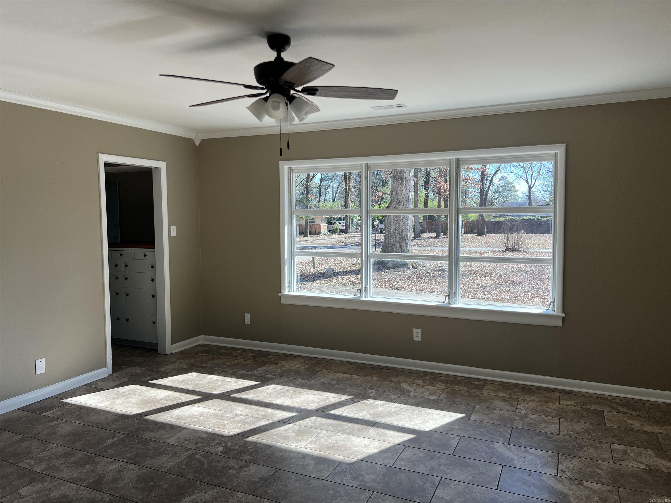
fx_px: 504
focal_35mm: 26
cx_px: 336
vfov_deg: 53.1
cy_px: 252
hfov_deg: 67.3
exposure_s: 1/493
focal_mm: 5.7
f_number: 1.5
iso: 50
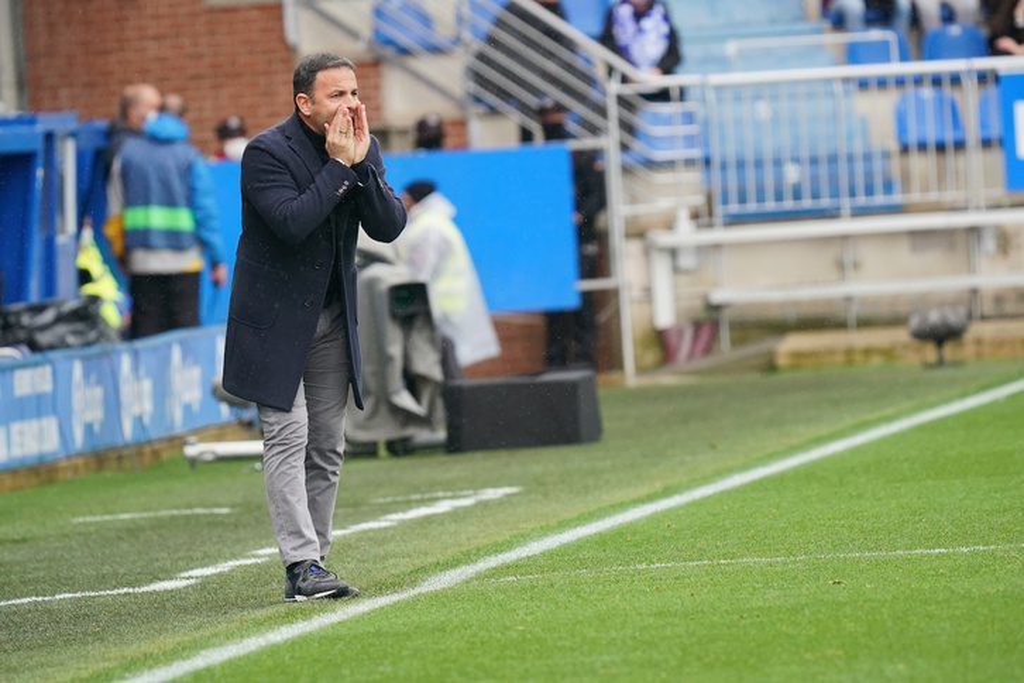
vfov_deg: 2.2
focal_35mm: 639
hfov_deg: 3.2
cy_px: 342
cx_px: 512
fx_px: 18175
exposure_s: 1/1250
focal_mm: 426
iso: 2000
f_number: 6.3
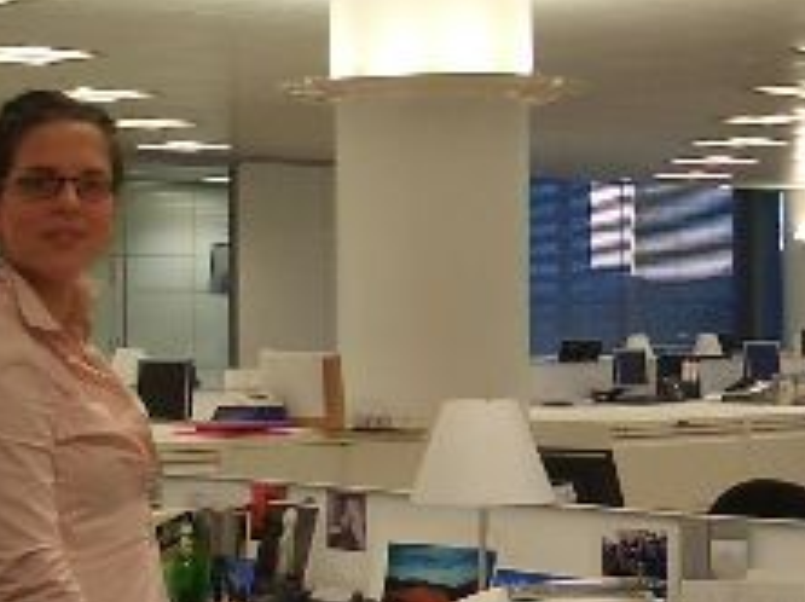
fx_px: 2346
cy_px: 337
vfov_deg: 14.6
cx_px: 370
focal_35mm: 101
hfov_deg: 19.5
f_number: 2.6
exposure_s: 1/50
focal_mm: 5.8
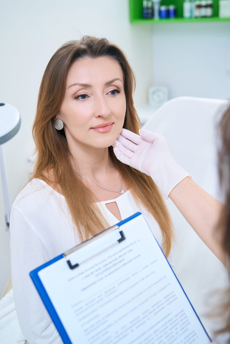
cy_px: 172
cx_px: 115
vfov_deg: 40.3
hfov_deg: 27.5
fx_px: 469
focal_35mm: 49
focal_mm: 49
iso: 100
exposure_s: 1/200
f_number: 4
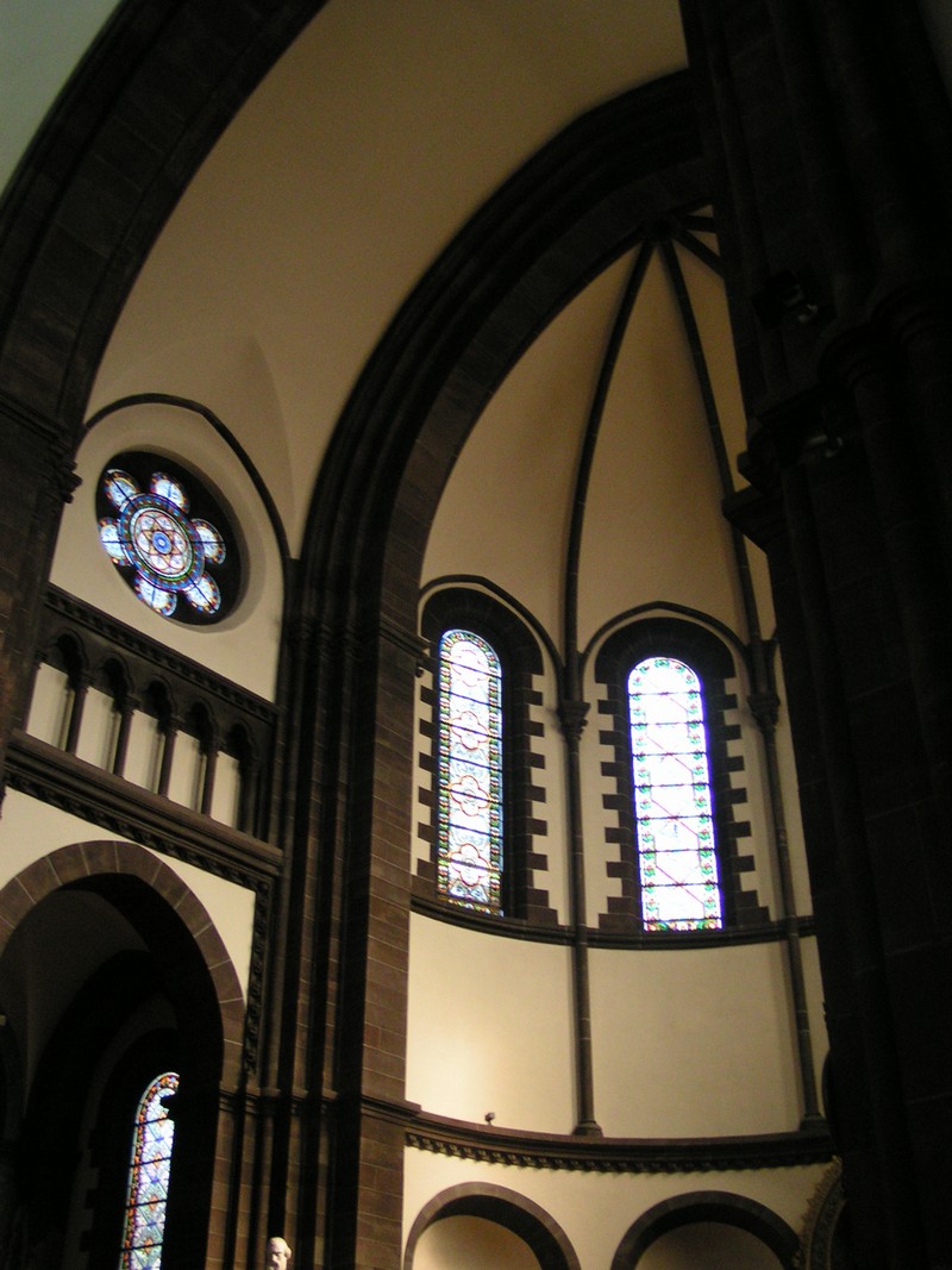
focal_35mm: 38
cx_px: 476
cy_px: 635
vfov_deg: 49.0
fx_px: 1394
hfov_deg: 37.7
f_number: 2.8
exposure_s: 1/10
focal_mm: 5.8
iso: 200
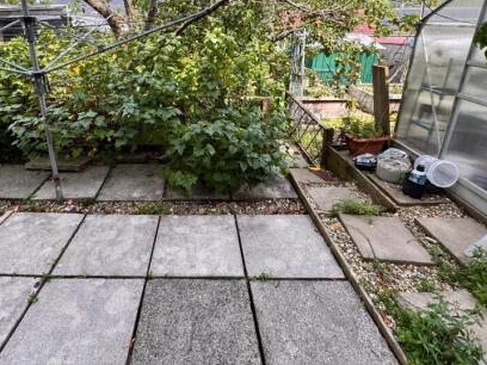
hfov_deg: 80.8
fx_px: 281
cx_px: 196
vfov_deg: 63.3
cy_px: 106
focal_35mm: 20
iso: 40
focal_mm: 2.22
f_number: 2.2
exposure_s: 1/256
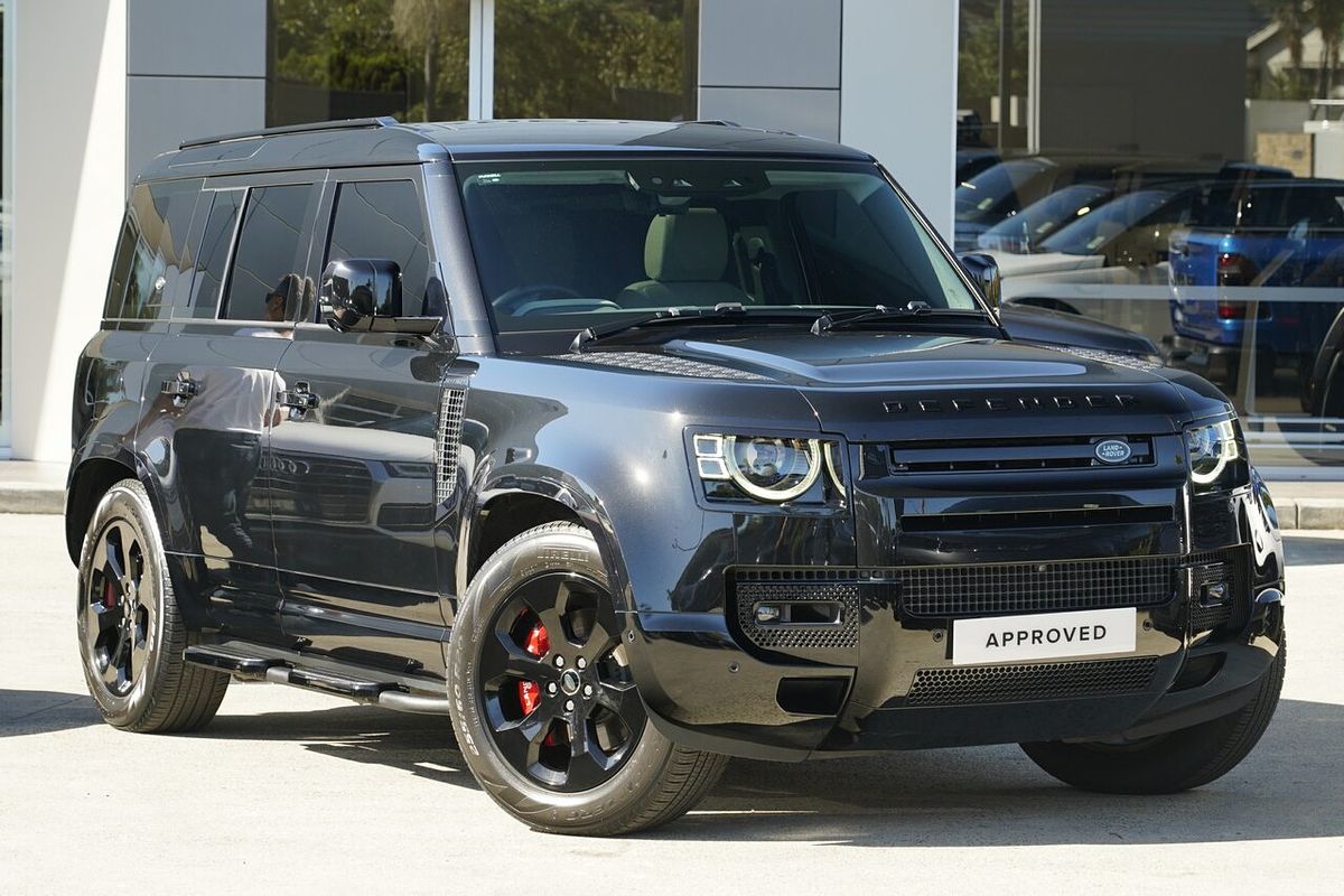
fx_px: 3920
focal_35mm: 105
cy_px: 448
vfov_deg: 13.0
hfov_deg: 19.5
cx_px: 672
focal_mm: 105
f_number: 7.1
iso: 800
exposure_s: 1/320
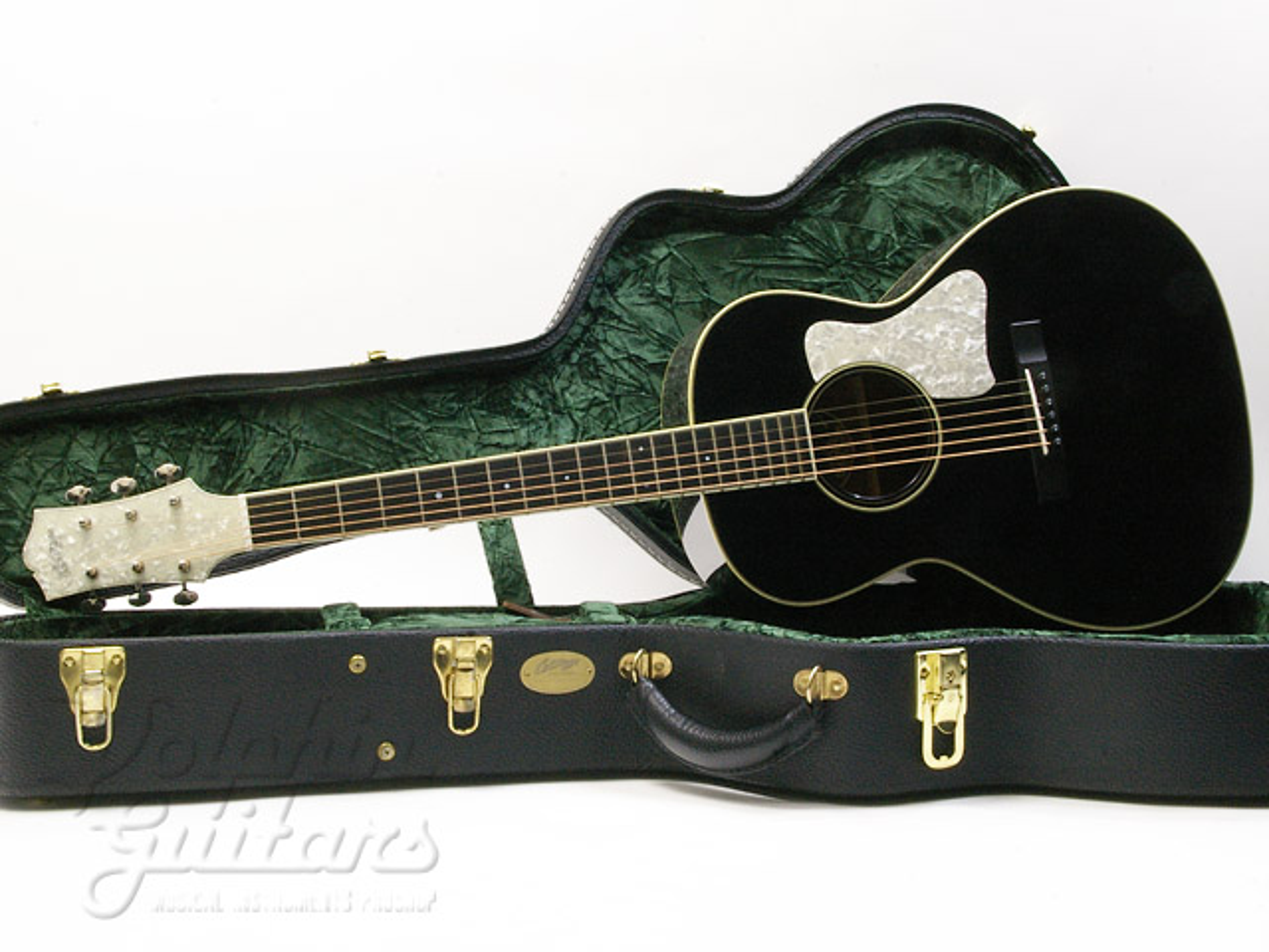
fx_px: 1870
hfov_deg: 37.5
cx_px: 634
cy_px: 476
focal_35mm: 51
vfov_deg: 28.6
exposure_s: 3
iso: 800
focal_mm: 34
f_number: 27
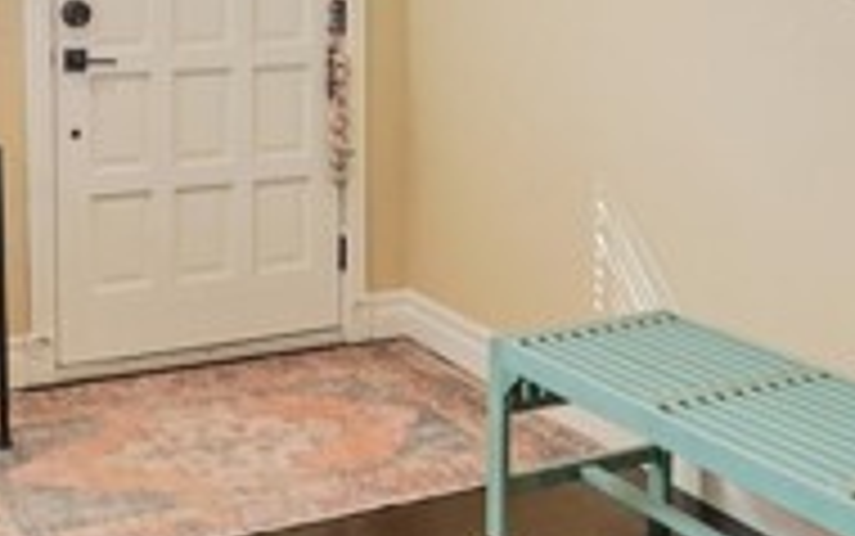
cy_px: -27
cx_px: 392
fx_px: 1282
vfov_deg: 22.5
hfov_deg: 36.8
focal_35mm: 55
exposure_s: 1/10
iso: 400
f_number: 8
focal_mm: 16
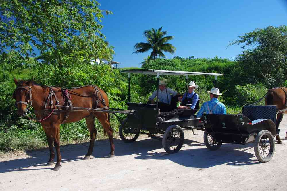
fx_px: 322
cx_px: 144
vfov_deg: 33.1
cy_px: 96
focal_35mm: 40
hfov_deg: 48.1
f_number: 11
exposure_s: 1/50
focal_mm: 26.9
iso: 200
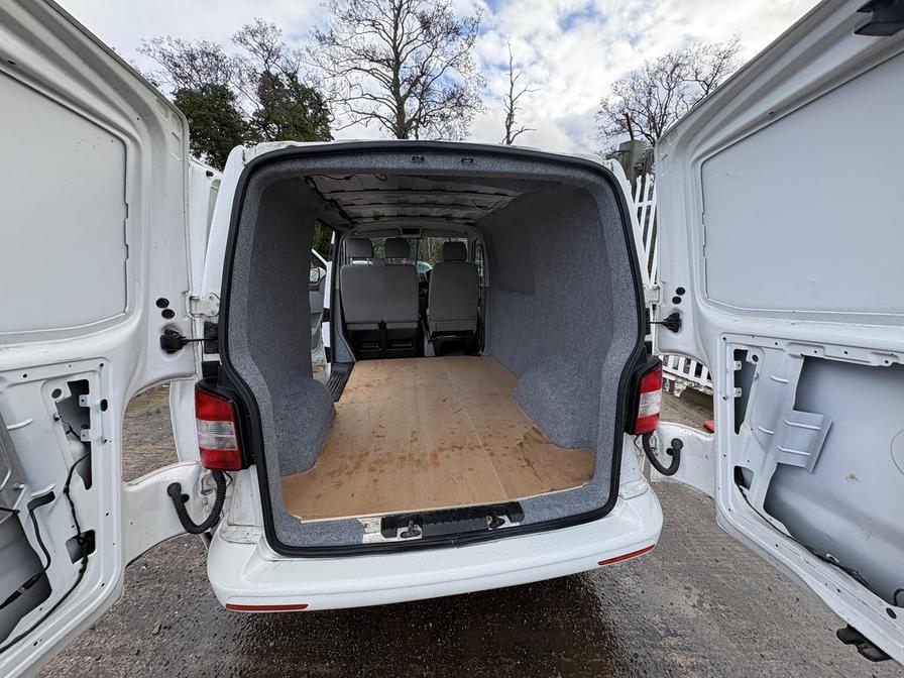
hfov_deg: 102.1
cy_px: 339
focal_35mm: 14
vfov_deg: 85.7
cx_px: 452
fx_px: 366
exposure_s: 1/217
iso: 64
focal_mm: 2.22
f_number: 2.2
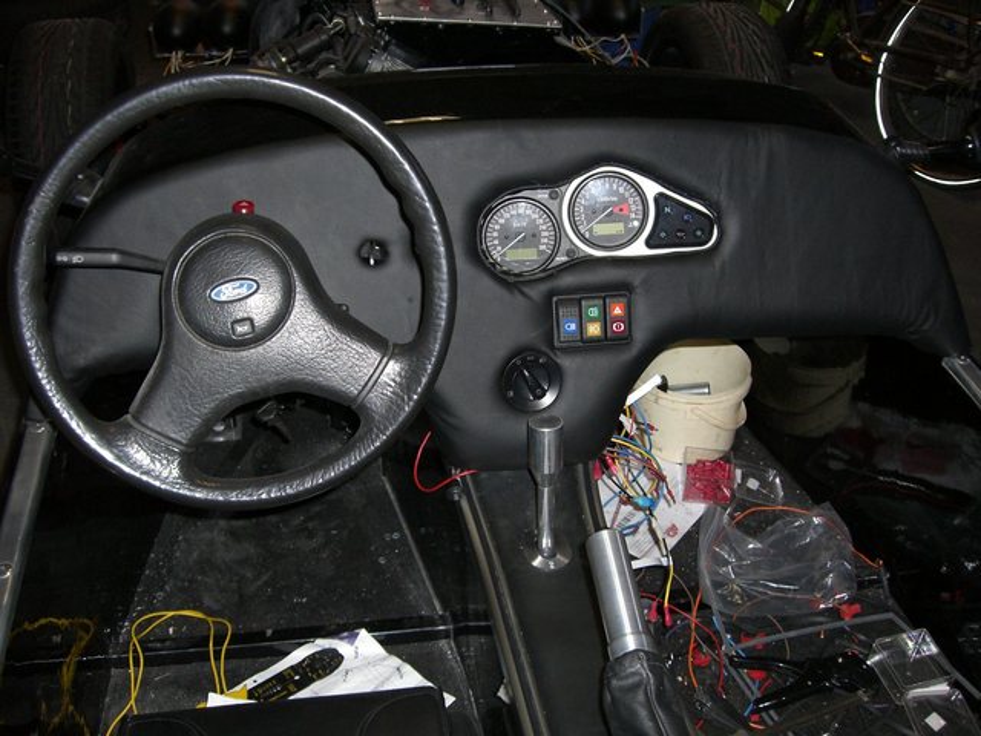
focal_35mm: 38
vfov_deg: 37.7
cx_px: 490
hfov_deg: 49.0
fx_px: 1077
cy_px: 368
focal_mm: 6.2
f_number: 2.7
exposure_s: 1/60
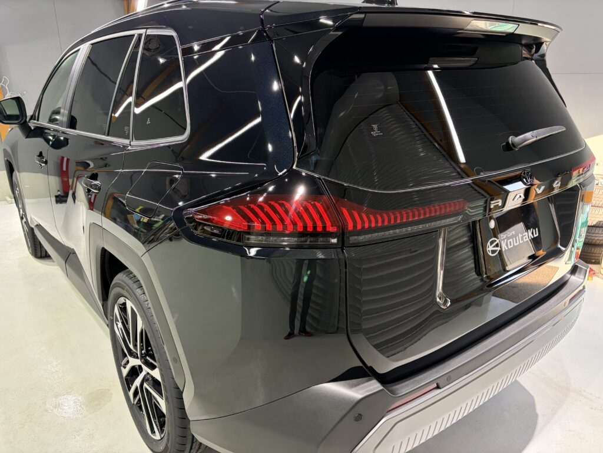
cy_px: 226
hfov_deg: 67.3
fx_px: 453
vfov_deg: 53.1
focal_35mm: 26
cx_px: 302
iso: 160
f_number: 1.6
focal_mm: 5.96
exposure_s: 1/60
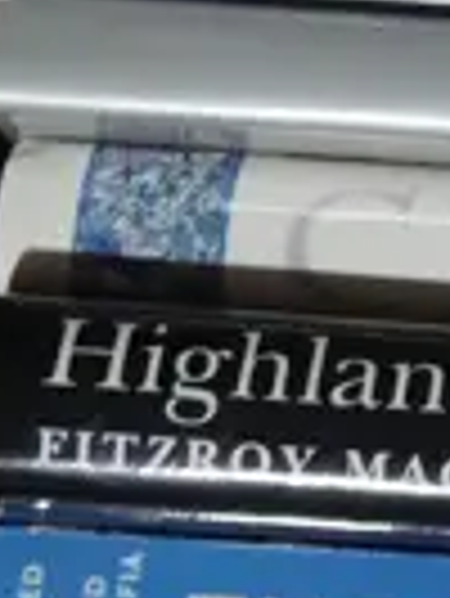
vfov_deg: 9.1
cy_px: 36
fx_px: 3738
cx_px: 1429
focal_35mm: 216
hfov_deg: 6.2
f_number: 4
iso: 1000
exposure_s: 1/60
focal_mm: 14
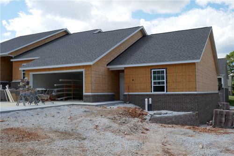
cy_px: 78
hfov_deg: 53.1
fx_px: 234
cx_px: 117
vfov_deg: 36.8
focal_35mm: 36
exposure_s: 1/800
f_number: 3.5
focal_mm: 13.1
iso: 125
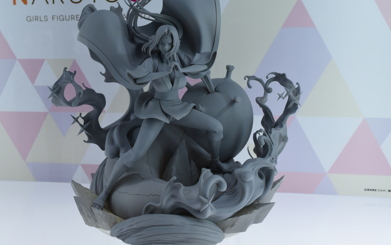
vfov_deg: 30.5
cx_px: 173
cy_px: 113
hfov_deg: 47.1
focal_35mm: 42
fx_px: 447
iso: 640
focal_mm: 24
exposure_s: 1/320
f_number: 8
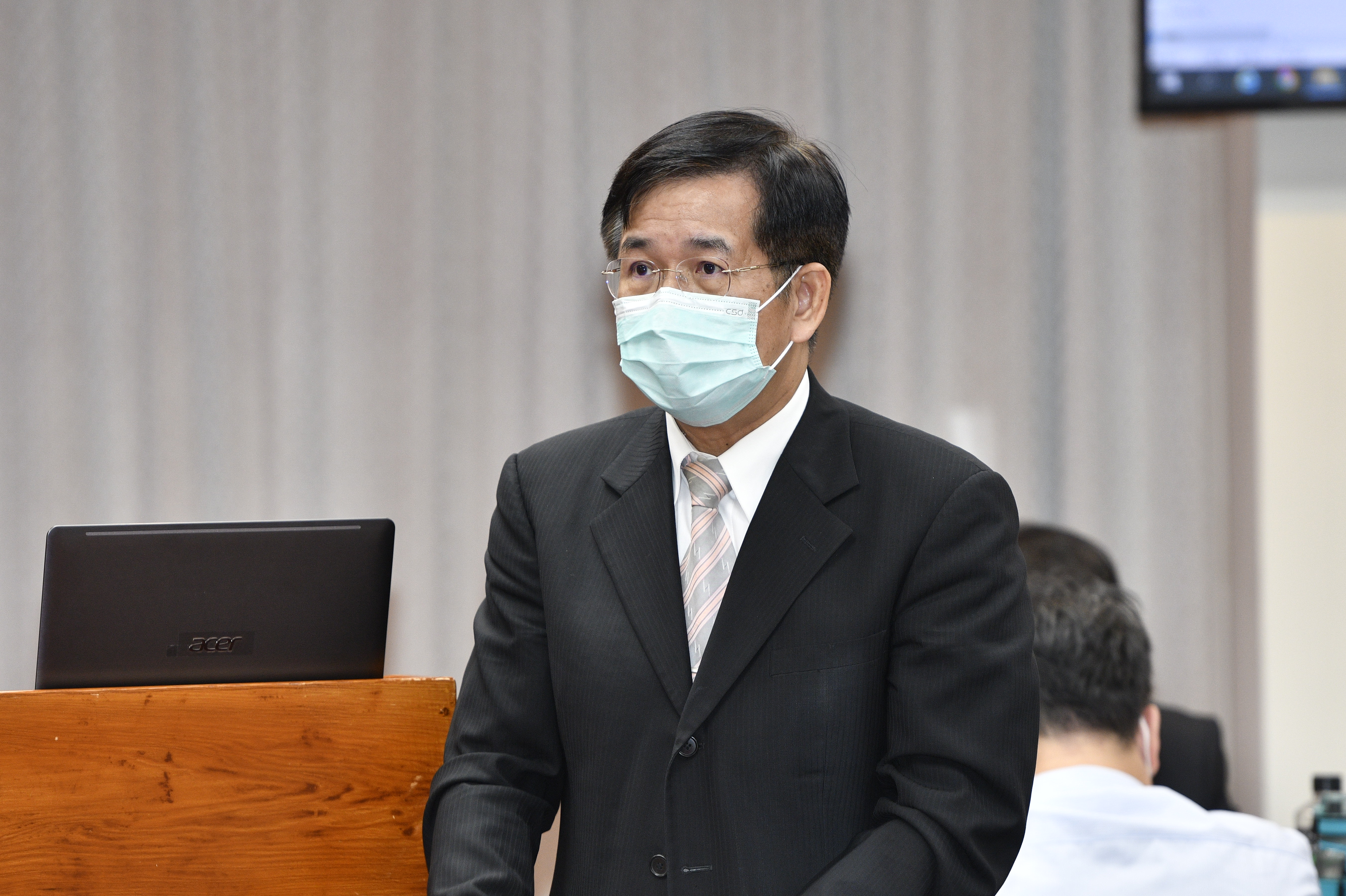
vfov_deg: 5.1
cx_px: 673
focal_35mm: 270
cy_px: 448
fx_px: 10090
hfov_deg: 7.6
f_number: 4
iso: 800
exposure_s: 1/180
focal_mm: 180
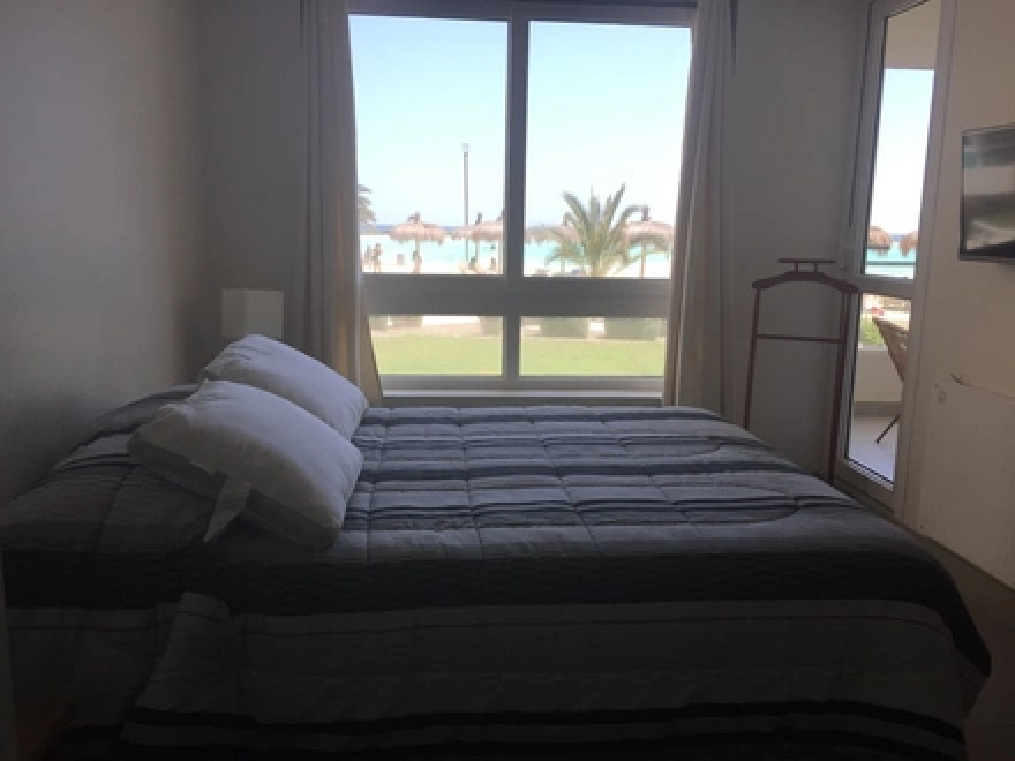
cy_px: 380
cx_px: 508
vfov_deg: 48.2
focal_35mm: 29
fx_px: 850
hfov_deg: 61.7
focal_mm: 4.15
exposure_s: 1/942
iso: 50
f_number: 2.2
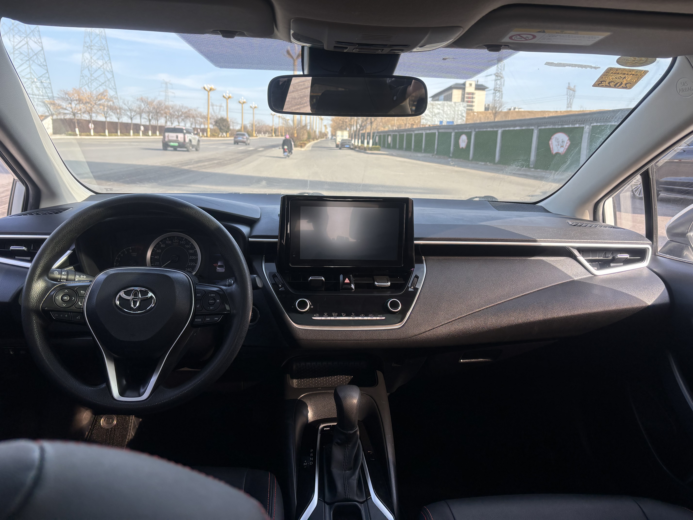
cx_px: 346
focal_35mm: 26
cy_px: 260
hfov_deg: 67.3
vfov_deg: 53.1
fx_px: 521
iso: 50
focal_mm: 5.96
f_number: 1.6
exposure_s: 1/597
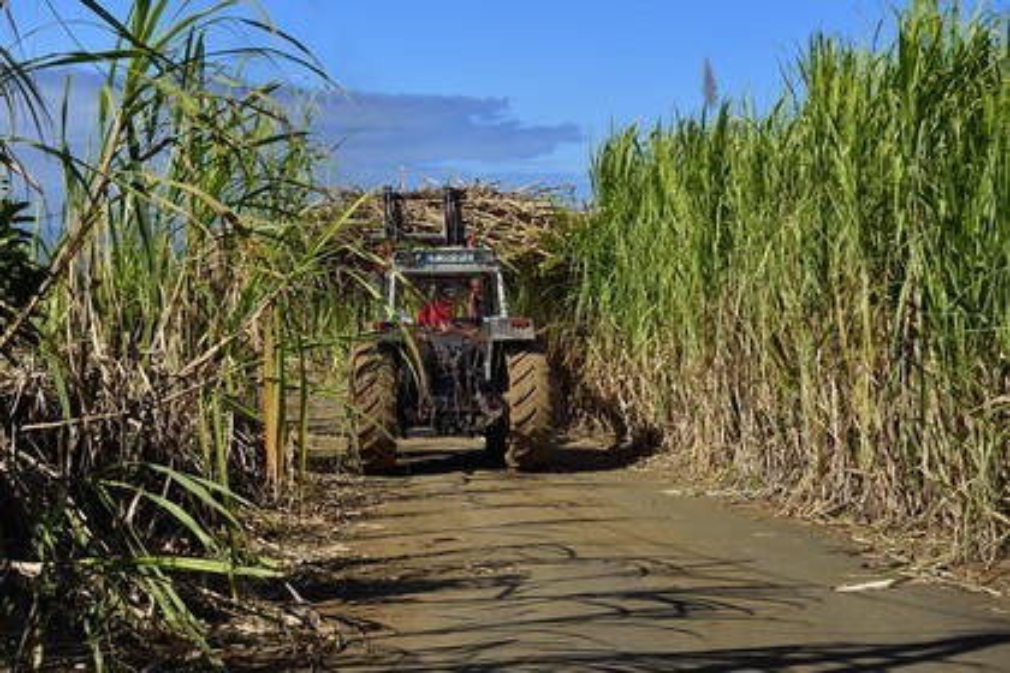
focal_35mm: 70
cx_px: 505
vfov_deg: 19.5
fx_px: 1964
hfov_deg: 28.8
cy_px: 336
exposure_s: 1/400
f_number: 8
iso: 200
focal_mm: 70
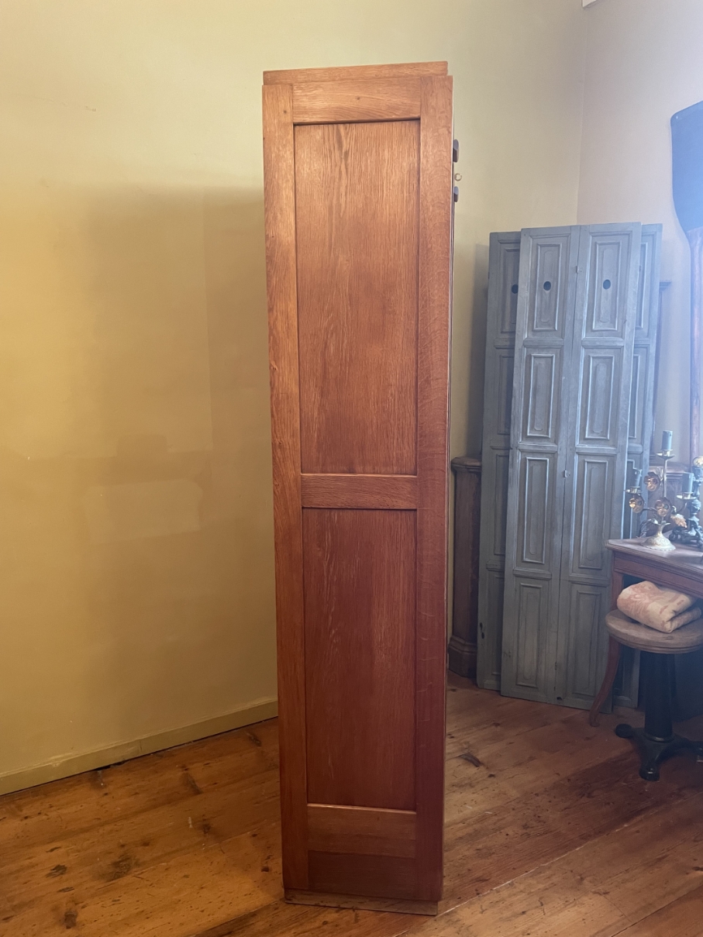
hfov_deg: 53.1
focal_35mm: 26
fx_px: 704
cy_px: 468
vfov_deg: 67.3
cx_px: 352
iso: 400
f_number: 1.6
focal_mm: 4.2
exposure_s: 1/33
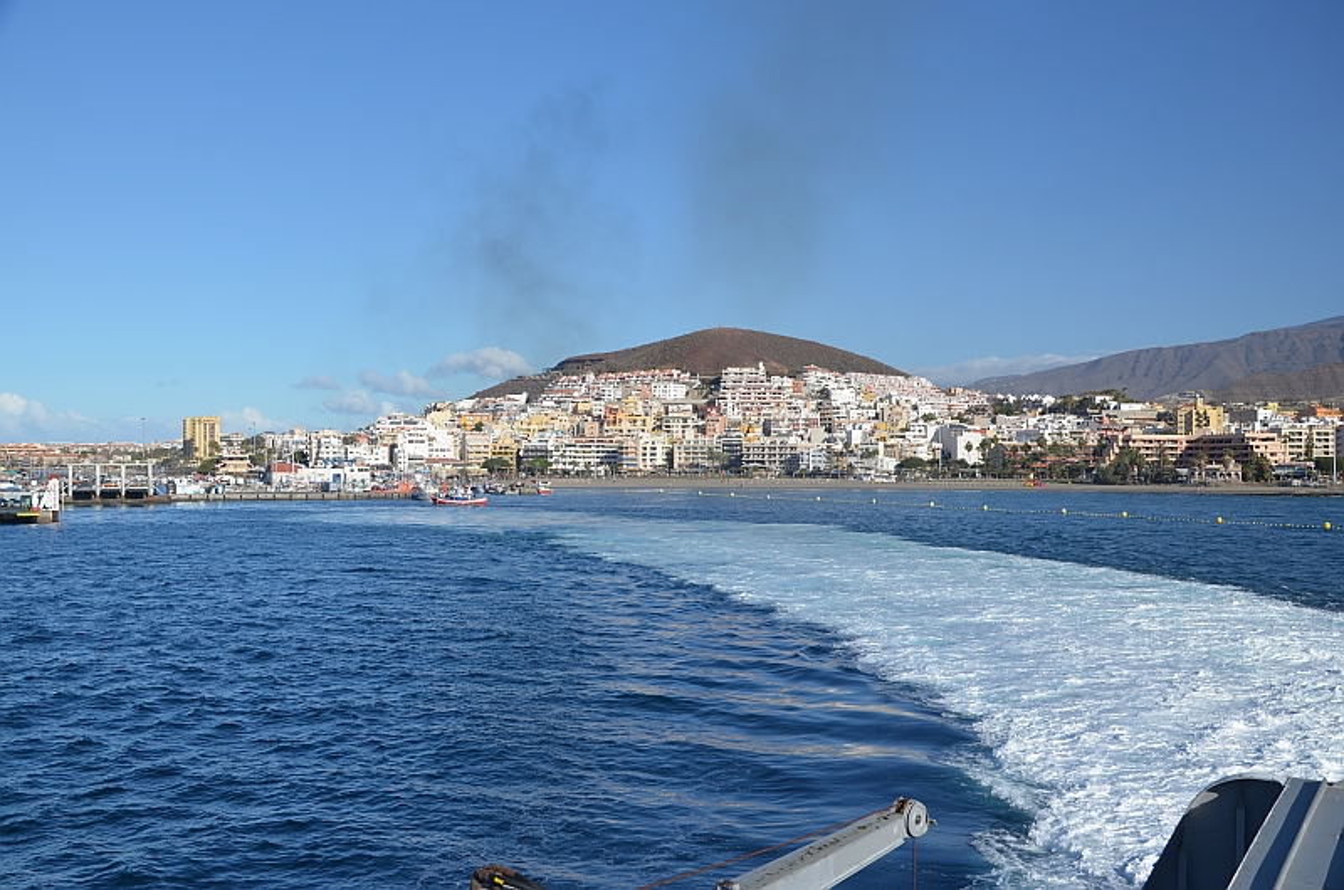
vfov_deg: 36.7
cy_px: 445
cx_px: 672
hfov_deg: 53.2
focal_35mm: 36
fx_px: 1341
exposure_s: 1/250
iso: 180
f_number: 8
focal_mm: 24
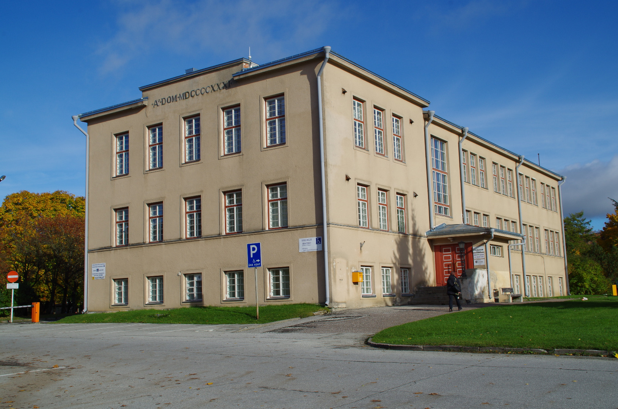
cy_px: 204
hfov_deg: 46.5
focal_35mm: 42
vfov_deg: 31.8
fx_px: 720
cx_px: 309
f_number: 14
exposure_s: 1/160
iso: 100
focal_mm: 28
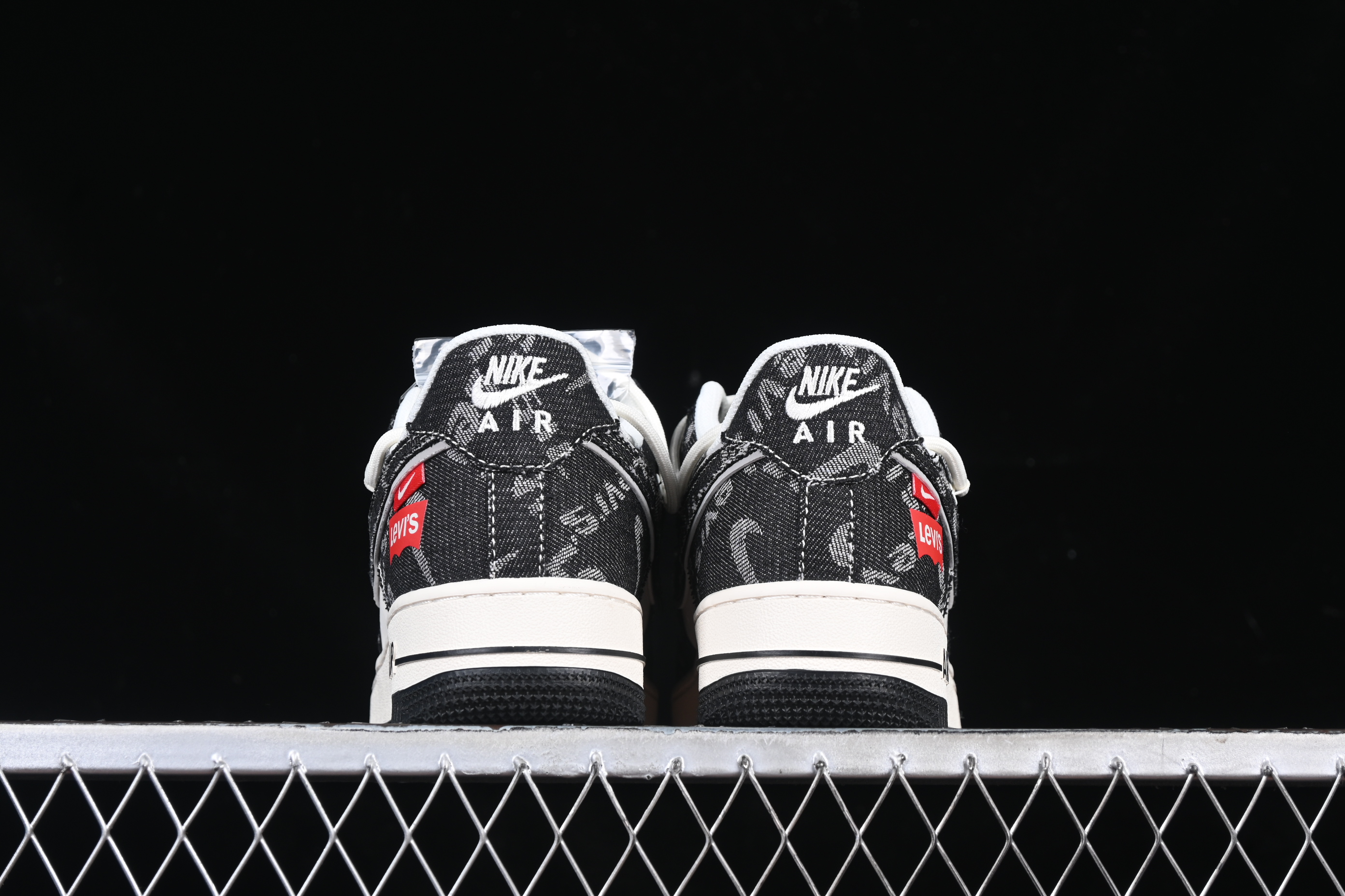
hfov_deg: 27.0
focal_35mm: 75
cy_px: 448
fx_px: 2802
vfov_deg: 18.2
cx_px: 672
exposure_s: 1/60
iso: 160
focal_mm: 50
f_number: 6.3
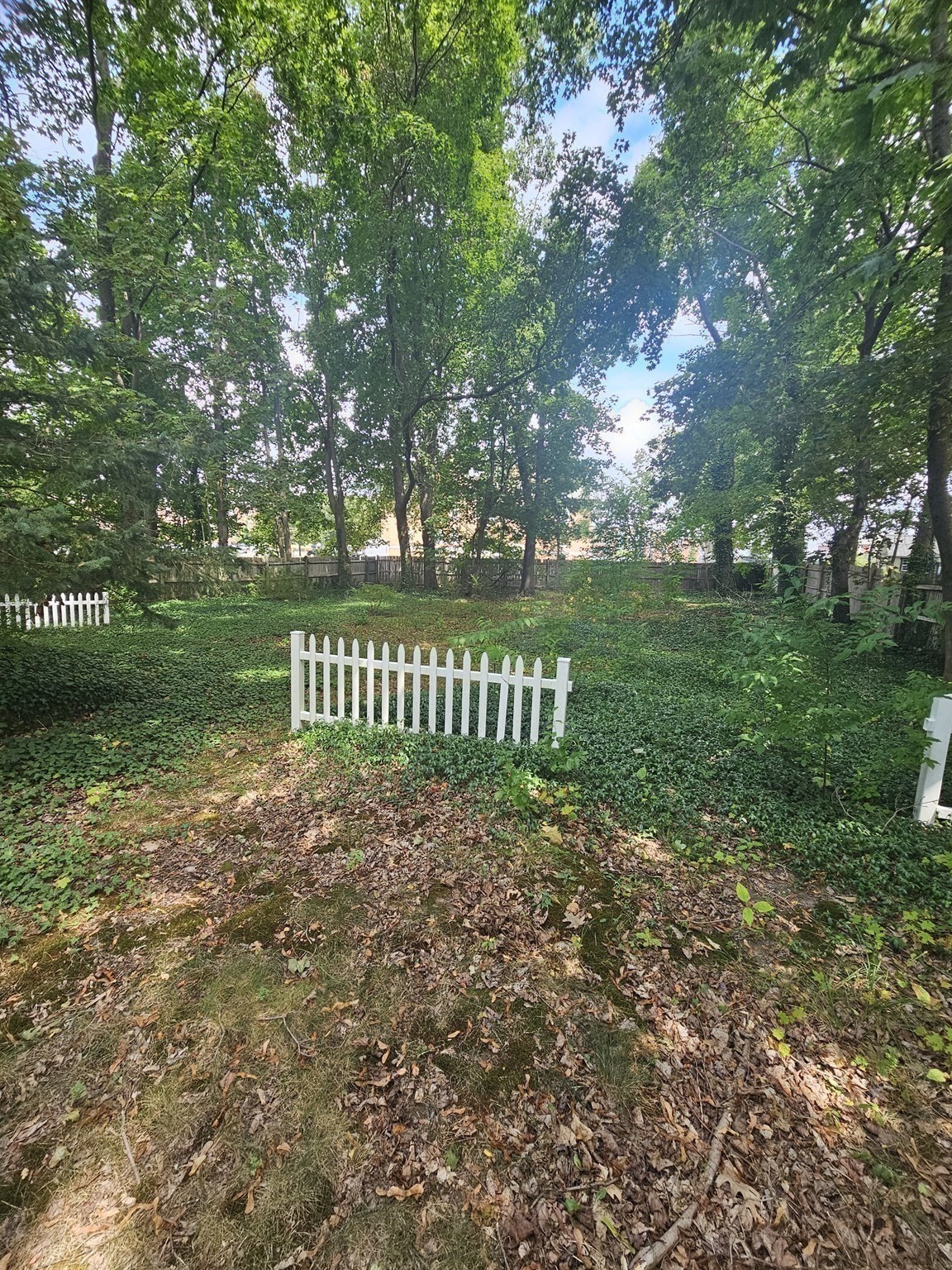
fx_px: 477
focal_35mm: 13
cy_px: 635
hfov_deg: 89.9
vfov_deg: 106.2
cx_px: 476
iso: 80
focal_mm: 2.2
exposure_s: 1/230
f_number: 2.2
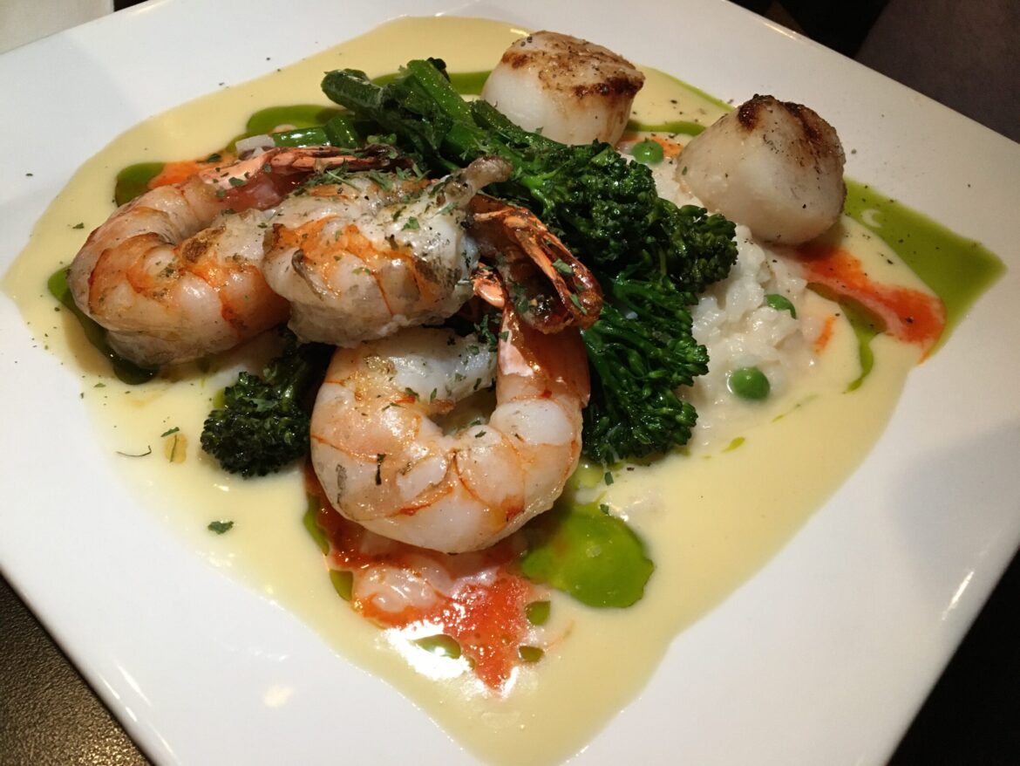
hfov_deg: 61.6
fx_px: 855
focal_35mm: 29
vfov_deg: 48.2
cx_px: 510
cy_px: 383
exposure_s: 1/20
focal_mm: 4.15
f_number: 2.2
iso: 200
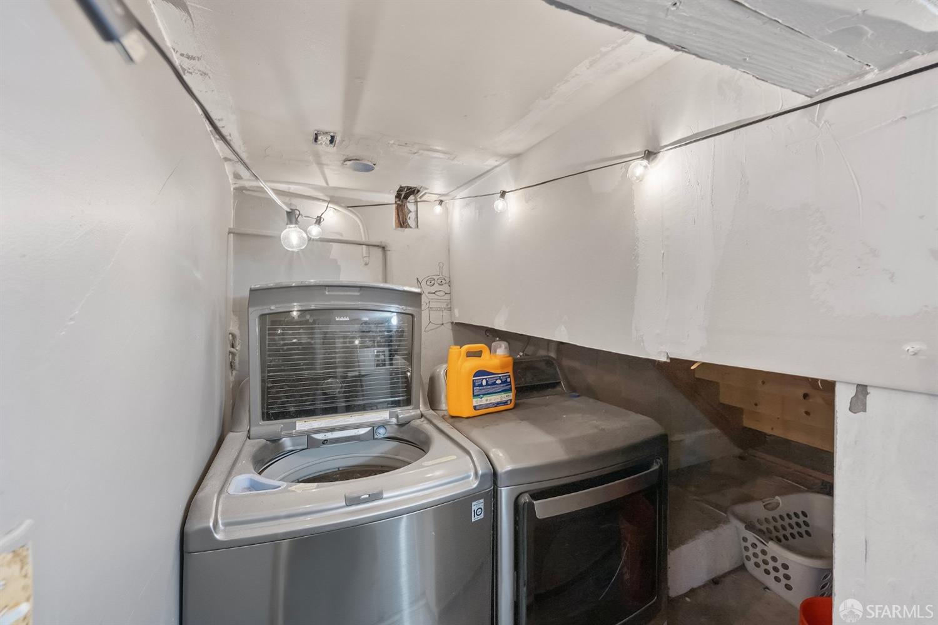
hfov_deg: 104.3
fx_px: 365
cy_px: 312
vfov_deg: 81.2
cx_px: 469
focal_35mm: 14
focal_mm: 14
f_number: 8
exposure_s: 2.5
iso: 640
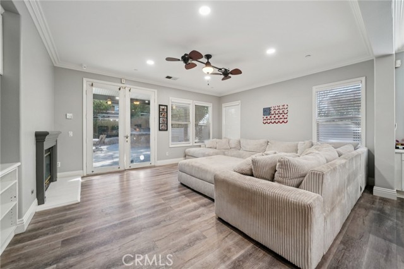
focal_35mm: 13
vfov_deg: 85.4
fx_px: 146
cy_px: 134
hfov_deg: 108.4
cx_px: 202
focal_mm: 13
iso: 400
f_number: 8
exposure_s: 1/10
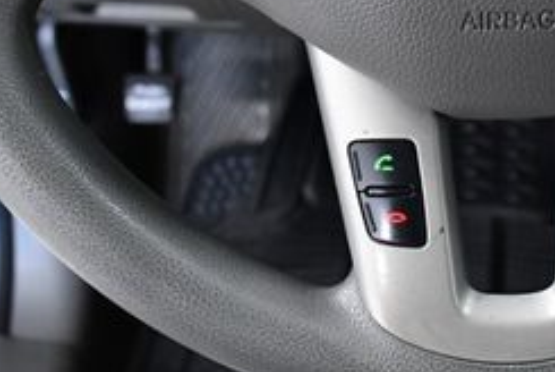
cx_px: 507
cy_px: 11
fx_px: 1327
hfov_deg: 23.0
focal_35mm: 86
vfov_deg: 15.7
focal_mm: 22
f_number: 5
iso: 2500
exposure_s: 1/100
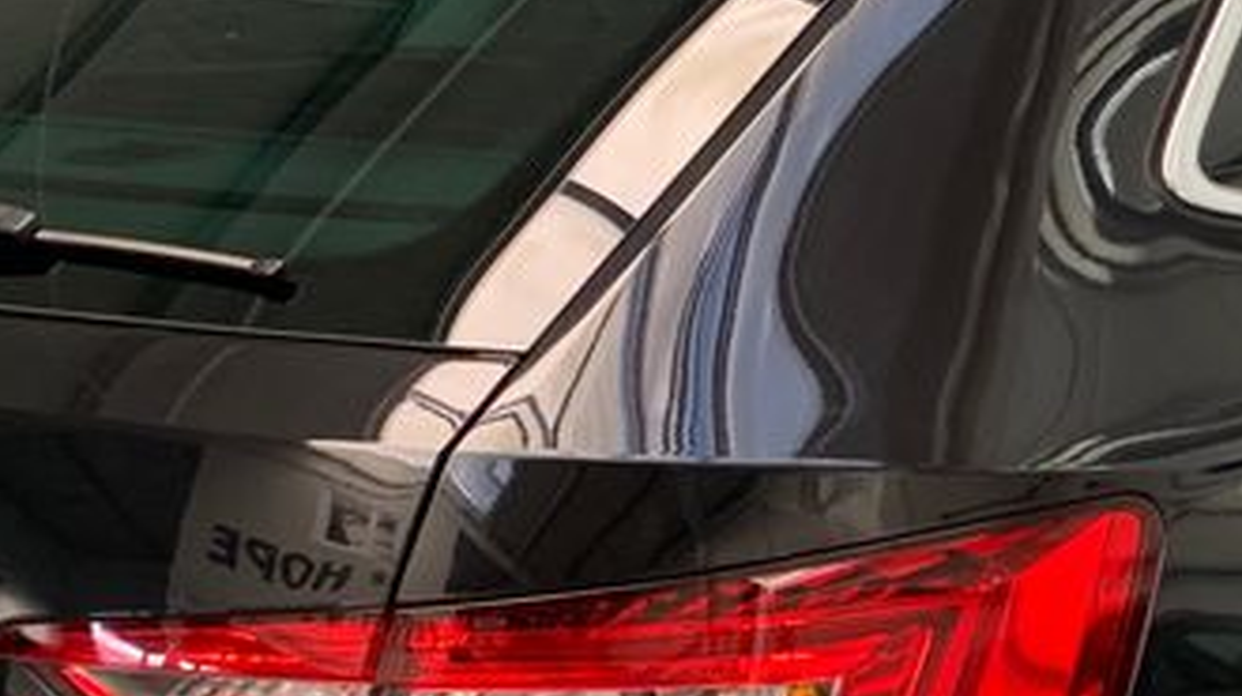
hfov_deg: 23.5
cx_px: 1159
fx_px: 2896
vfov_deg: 13.5
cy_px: 700
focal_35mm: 88
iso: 160
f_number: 1.8
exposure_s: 1/60
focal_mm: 4.25
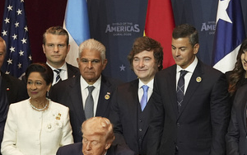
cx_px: 78
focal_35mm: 313
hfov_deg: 6.7
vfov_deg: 4.2
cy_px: 147
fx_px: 2109
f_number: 3.5
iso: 3200
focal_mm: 90
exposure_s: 1/523
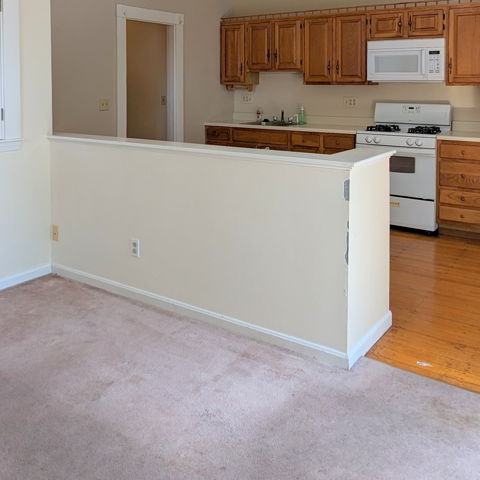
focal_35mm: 33
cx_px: 233
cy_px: 101
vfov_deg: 47.3
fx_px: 518
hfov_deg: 49.7
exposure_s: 1/96
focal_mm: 2.35
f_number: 2.2
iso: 50
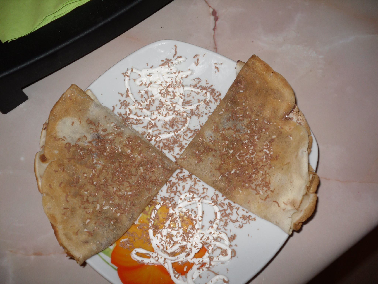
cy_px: 142
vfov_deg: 40.7
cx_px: 189
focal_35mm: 35
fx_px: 382
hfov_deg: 52.6
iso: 80
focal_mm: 6.3
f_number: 3
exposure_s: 1/45
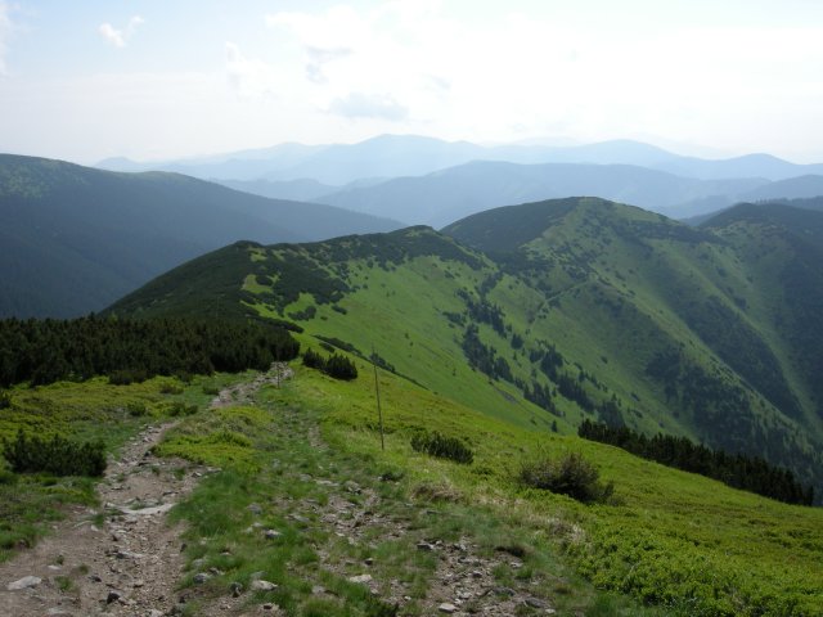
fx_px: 856
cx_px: 412
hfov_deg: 51.4
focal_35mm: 36
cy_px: 308
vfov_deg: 39.7
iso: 100
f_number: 6.8
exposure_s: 1/458
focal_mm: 7.5
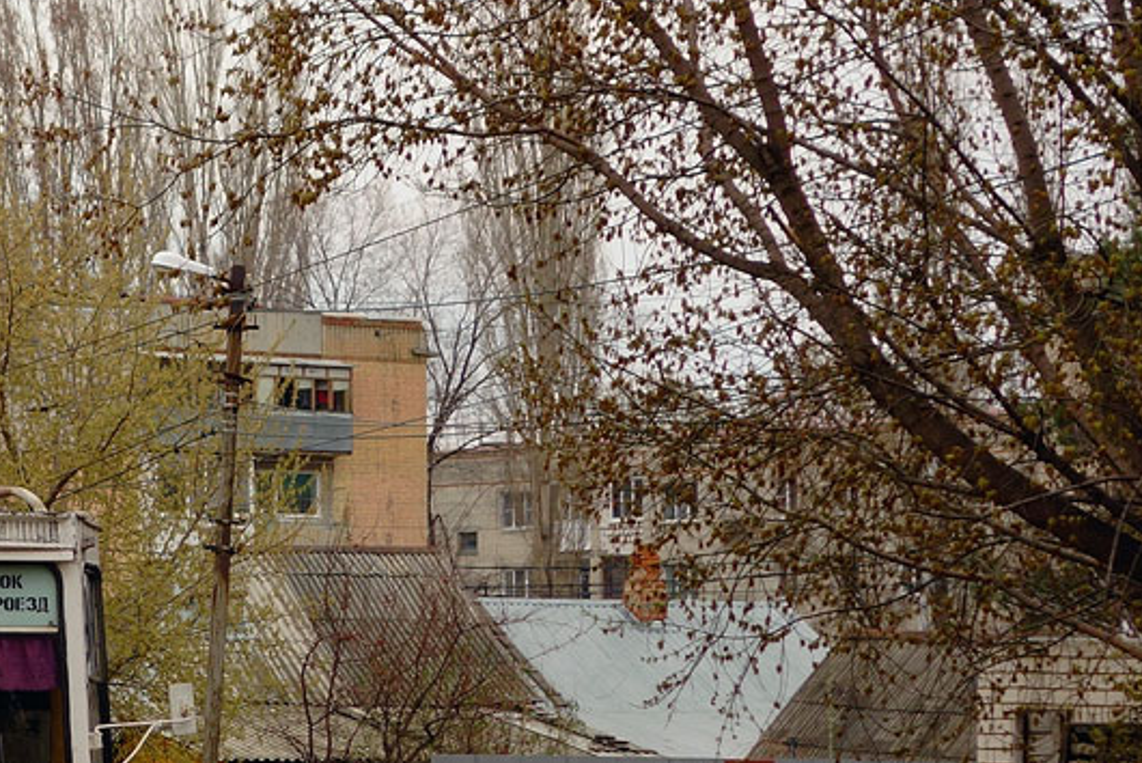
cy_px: 554
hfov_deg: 14.5
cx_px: -112
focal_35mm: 138
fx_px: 4380
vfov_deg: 9.9
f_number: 3.5
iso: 160
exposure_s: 1/500
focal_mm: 22.74
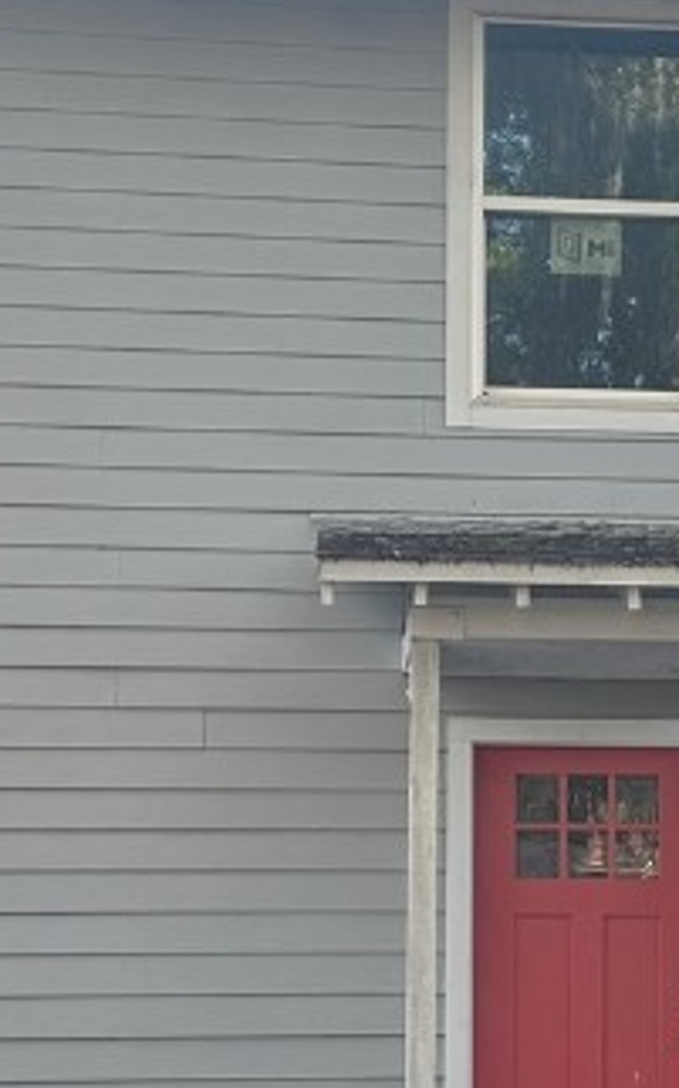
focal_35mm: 81
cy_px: 632
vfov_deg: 25.5
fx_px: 2400
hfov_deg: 16.0
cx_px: 554
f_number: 1.78
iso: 80
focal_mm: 6.86
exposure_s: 1/564
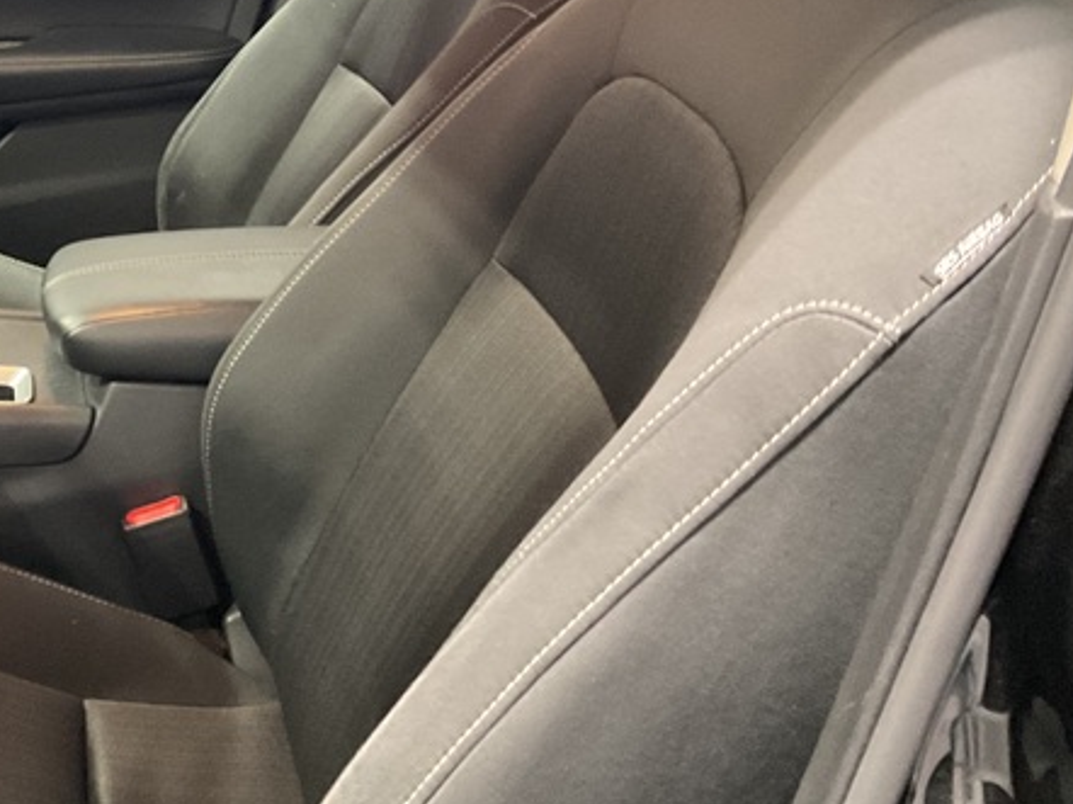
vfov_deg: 23.0
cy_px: 177
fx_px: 1952
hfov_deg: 28.9
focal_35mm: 63
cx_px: 22
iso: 250
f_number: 1.8
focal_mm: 3
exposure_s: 1/30
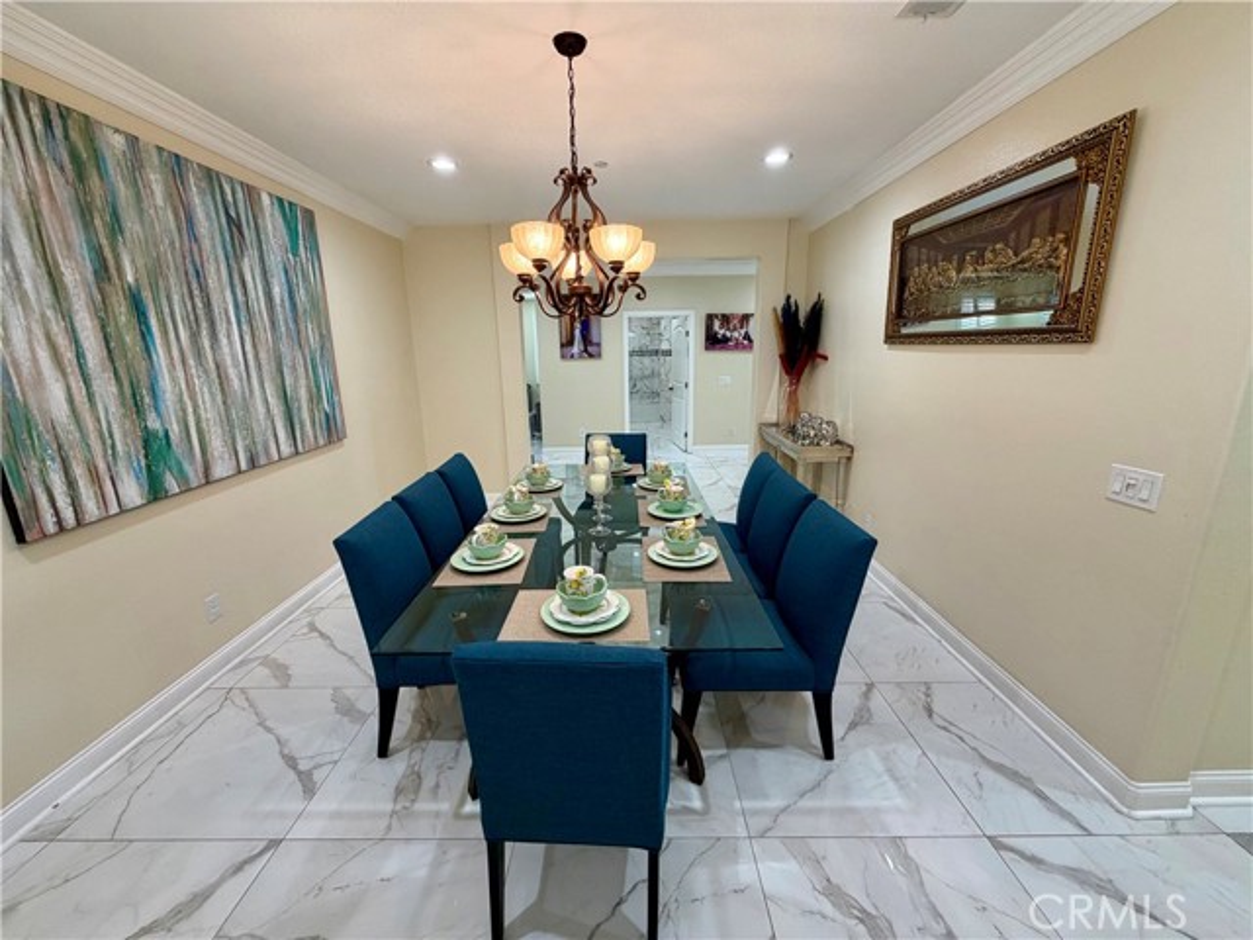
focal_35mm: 14
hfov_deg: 102.1
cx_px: 626
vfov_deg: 85.7
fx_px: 507
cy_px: 470
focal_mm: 2.22
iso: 200
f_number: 2.2
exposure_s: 1/120
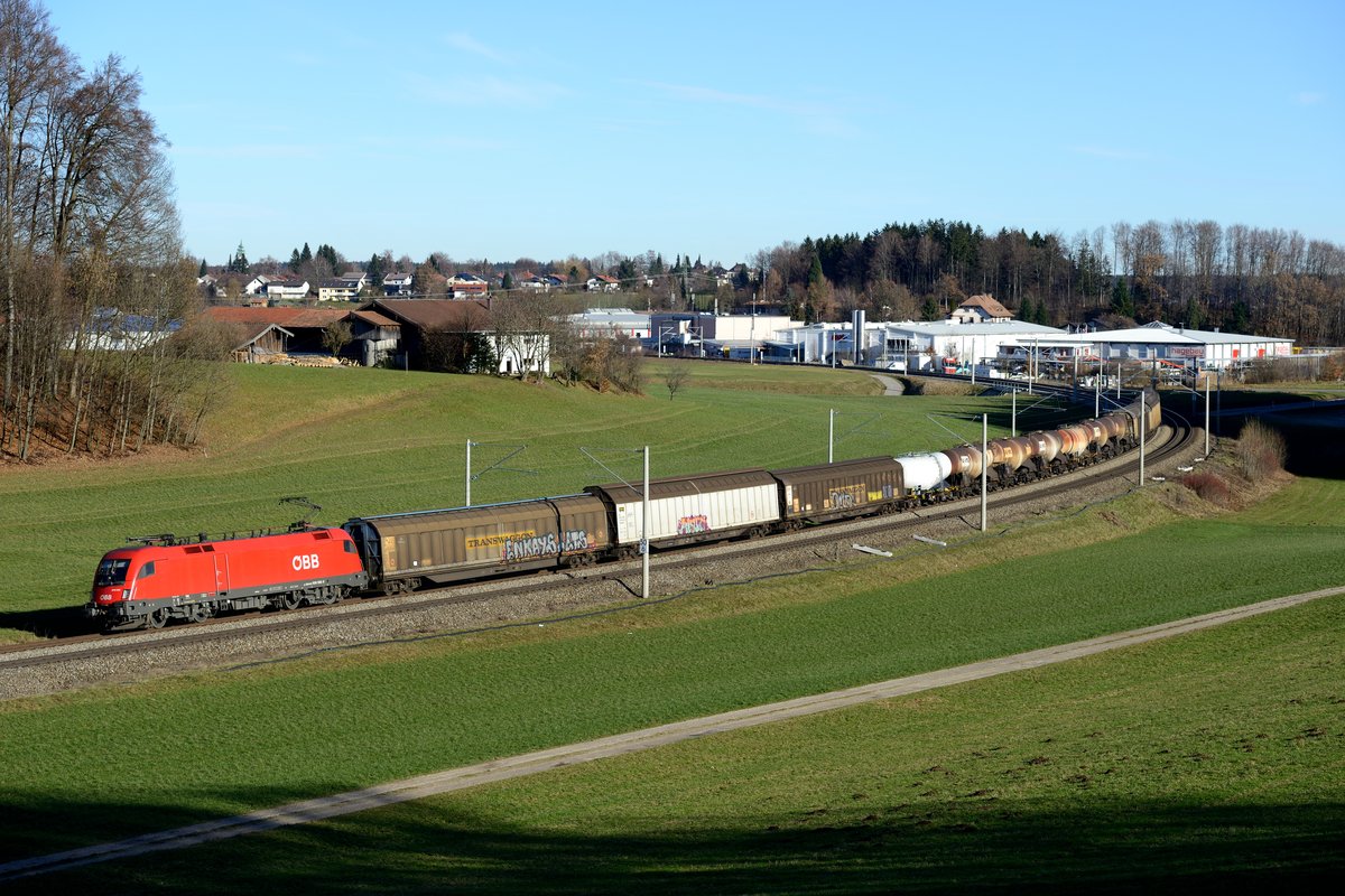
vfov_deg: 17.1
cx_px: 672
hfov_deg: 25.4
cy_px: 448
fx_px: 2989
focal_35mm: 80
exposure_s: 1/1250
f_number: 6.3
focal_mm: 80
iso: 200
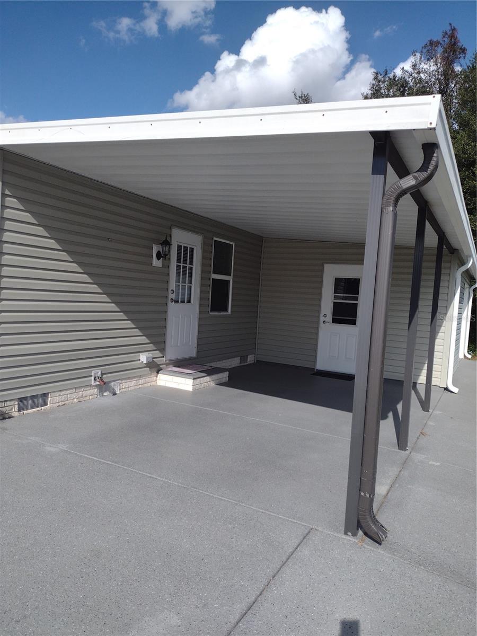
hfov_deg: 51.4
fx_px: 496
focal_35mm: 27
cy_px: 318
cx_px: 238
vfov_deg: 65.3
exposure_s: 1/3038
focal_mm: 4.71
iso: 100
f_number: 1.7
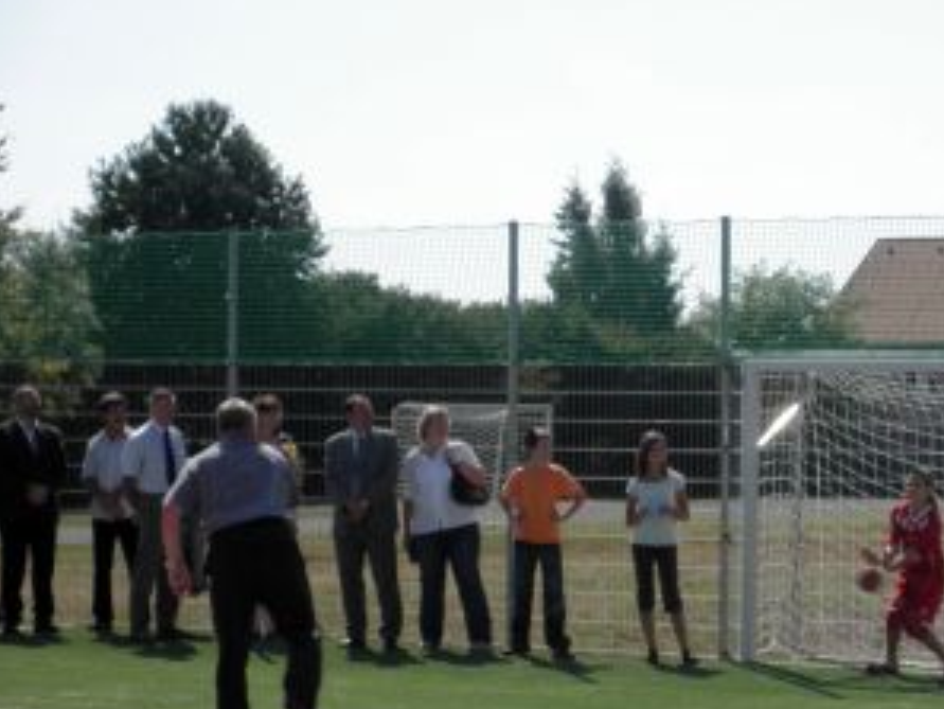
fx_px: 3219
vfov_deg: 12.5
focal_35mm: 118
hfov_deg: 16.6
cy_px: 506
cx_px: 753
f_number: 11.3
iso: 64
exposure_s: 1/80
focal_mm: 12.9
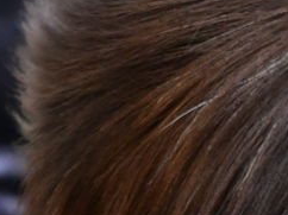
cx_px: 457
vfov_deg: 2.1
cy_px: 613
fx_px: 5968
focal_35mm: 718
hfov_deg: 2.8
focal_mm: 86
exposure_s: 1/100
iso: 2000
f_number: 5.6
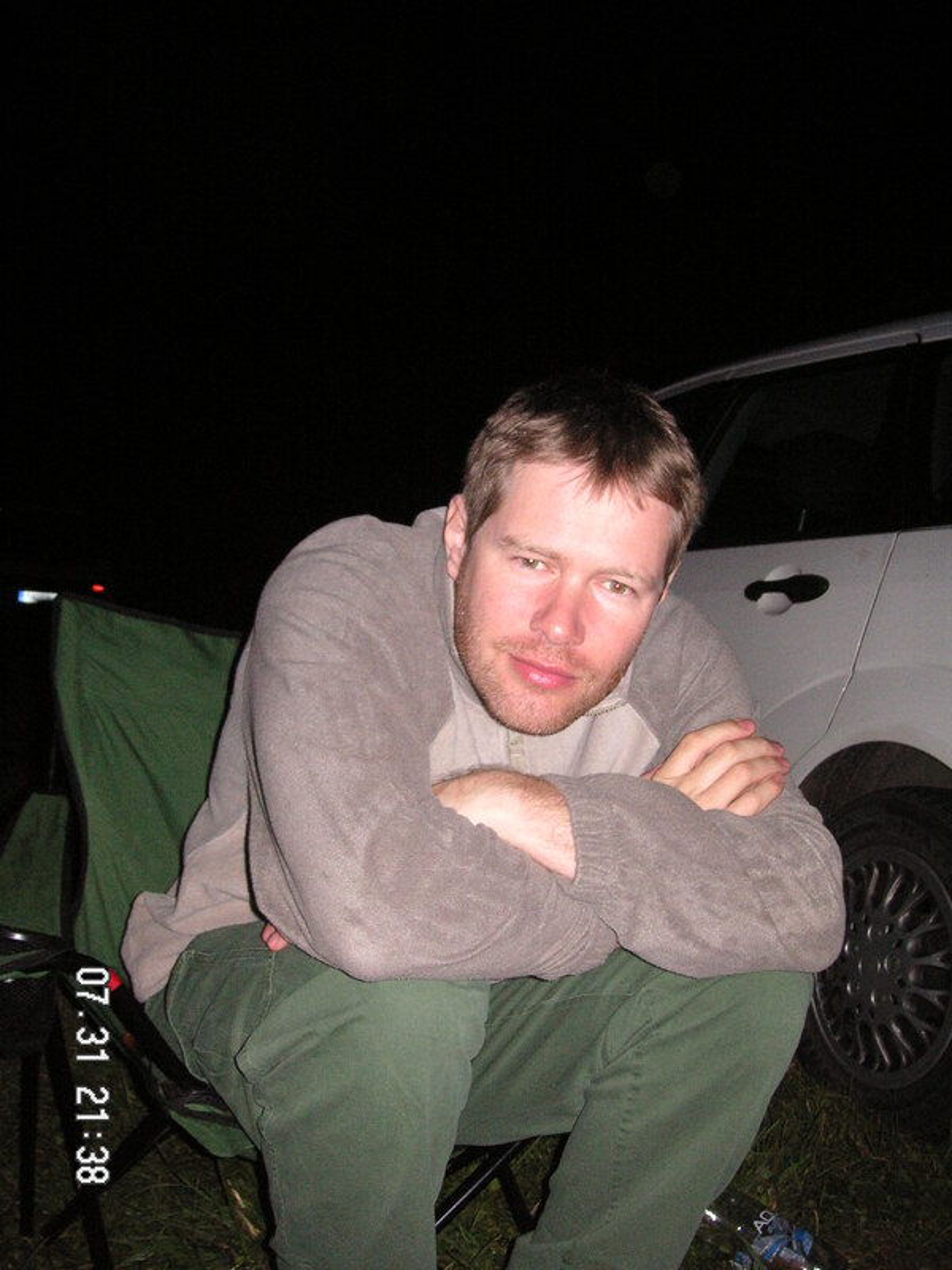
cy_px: 635
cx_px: 476
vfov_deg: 50.1
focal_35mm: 37
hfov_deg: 38.7
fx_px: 1357
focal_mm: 6.1
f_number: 2.8
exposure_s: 1/45
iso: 160
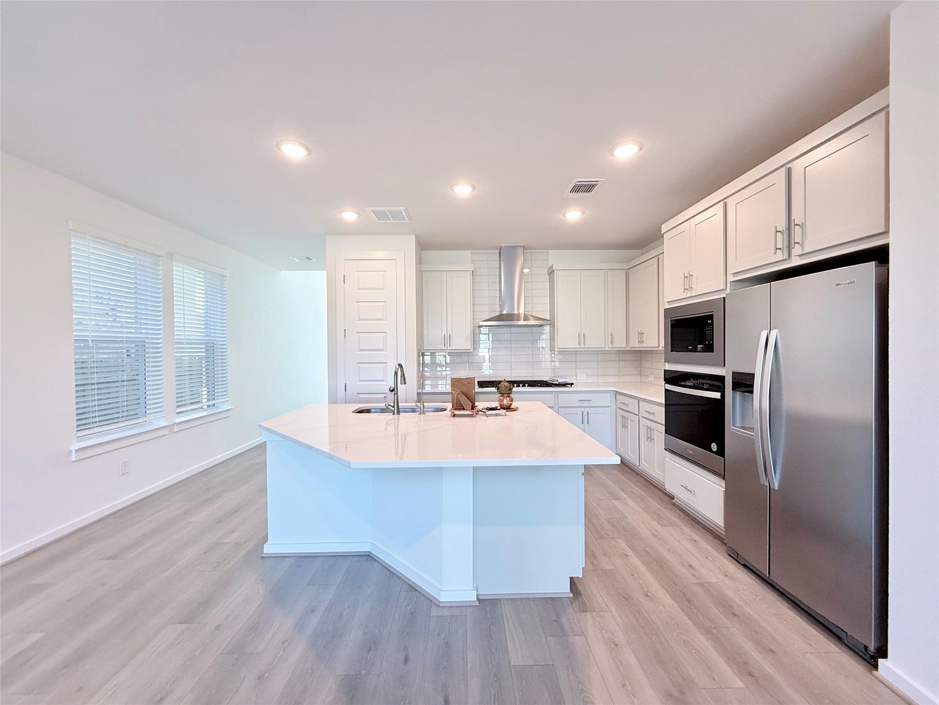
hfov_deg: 102.1
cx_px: 470
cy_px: 352
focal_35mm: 14
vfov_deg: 85.7
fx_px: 380
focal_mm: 2.22
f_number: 2.2
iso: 160
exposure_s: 1/120
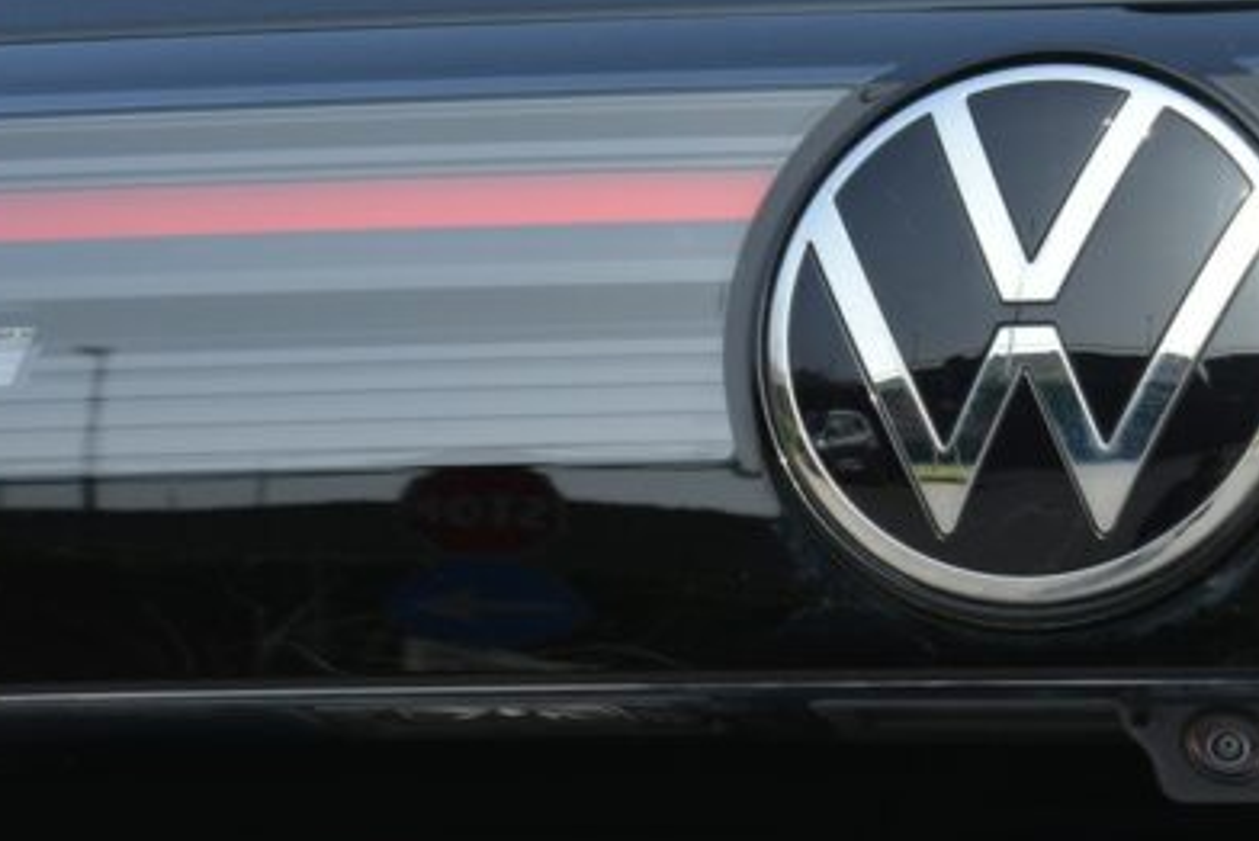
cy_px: 791
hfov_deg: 9.5
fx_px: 7535
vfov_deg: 6.4
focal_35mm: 215
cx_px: 1188
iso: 125
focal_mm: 55
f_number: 9
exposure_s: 1/125
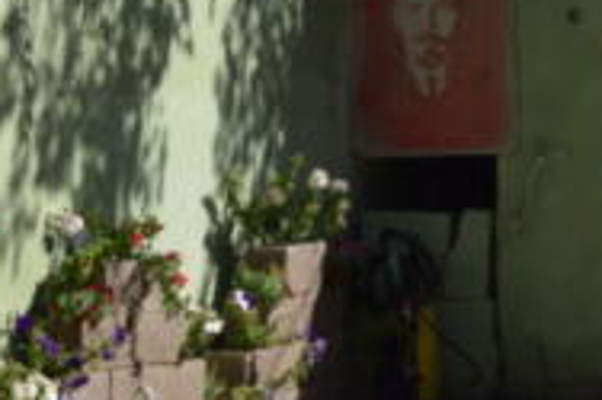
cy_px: 50
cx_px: 759
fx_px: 3341
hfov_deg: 10.1
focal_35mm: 200
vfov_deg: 6.8
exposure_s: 1/200
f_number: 10
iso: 100
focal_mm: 50
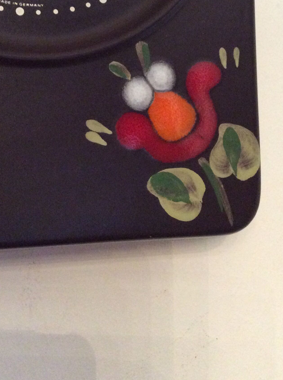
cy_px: 102
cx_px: 142
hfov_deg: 29.6
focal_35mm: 49
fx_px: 536
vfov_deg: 38.1
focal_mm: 3.3
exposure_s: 1/17
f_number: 2.4
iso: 400
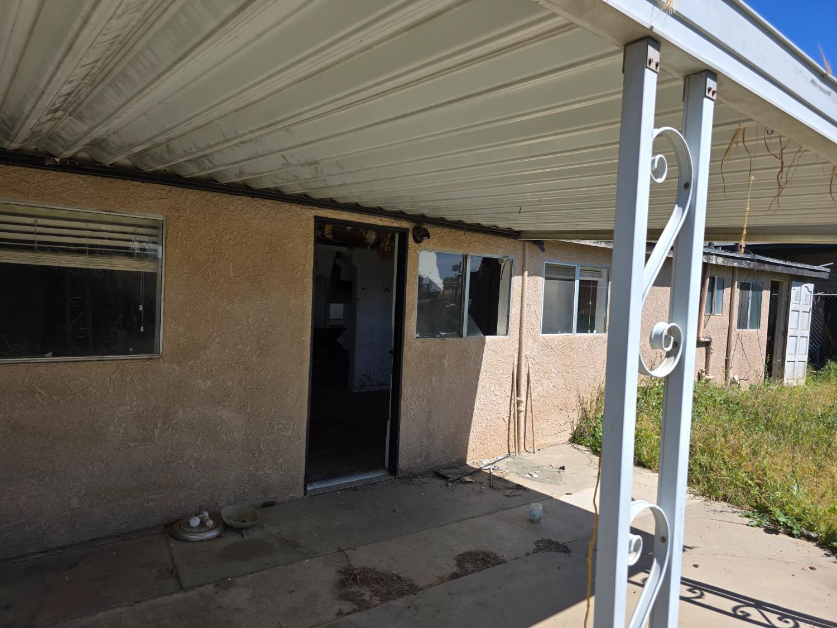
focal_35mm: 23
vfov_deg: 58.9
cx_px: 418
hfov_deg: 73.9
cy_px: 314
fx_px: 556
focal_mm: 6.3
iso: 80
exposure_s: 1/4237
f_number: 1.7
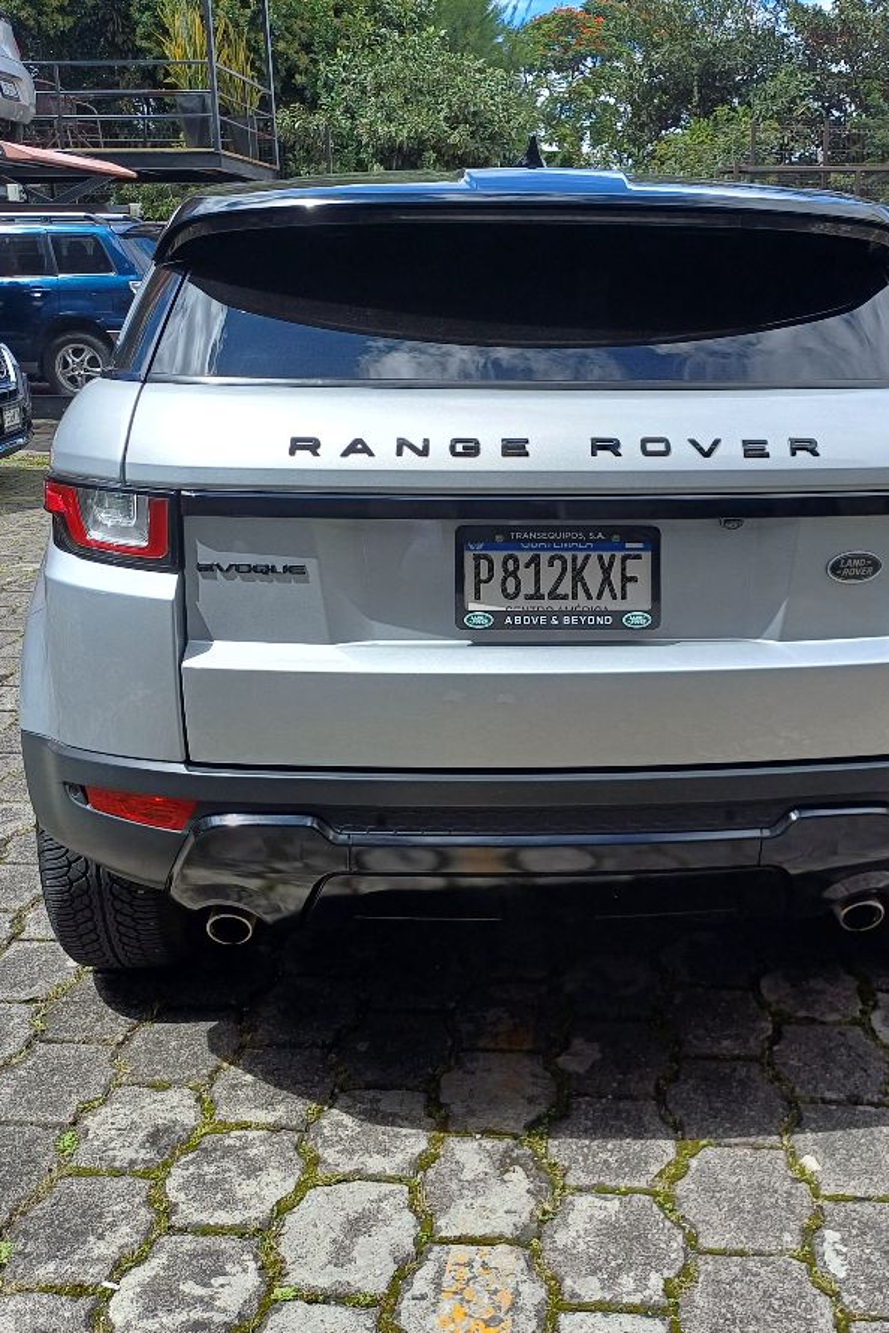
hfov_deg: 37.7
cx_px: 527
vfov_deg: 54.4
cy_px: 661
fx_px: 1296
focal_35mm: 35
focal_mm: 4.65
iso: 50
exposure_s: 1/741
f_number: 1.8
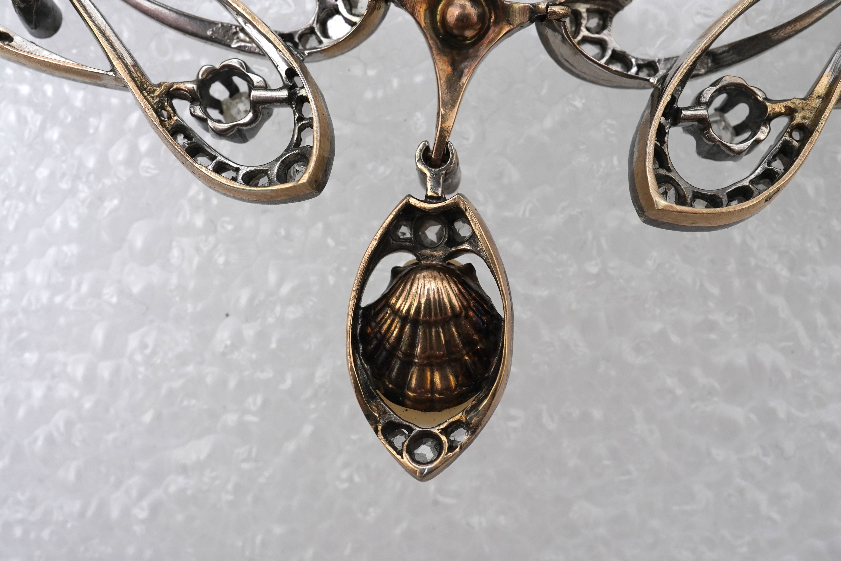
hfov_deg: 43.6
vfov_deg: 29.9
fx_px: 1051
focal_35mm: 45
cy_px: 280
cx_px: 420
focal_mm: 30
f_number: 22
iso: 500
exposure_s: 1/100
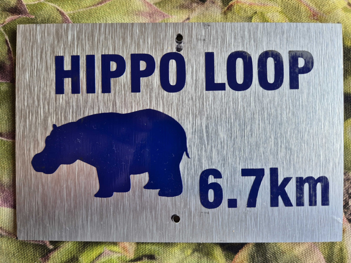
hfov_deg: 73.9
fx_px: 233
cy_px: 132
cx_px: 176
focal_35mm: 23
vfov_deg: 58.9
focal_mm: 5.4
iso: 40
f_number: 1.8
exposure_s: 1/180
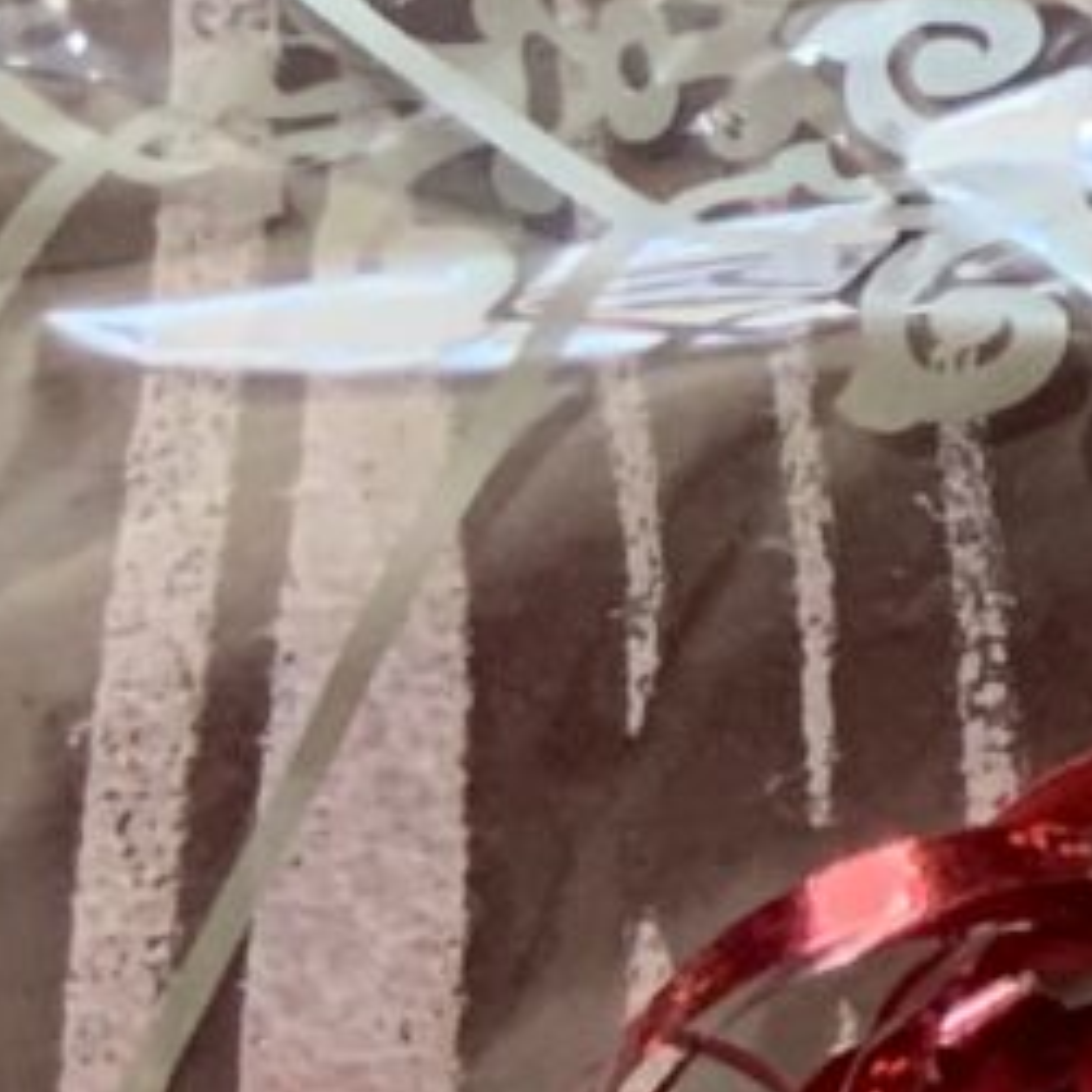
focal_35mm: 261
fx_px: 9315
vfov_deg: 6.7
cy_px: -39
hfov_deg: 5.8
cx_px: 4338
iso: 64
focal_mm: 3
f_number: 1.8
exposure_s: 1/60
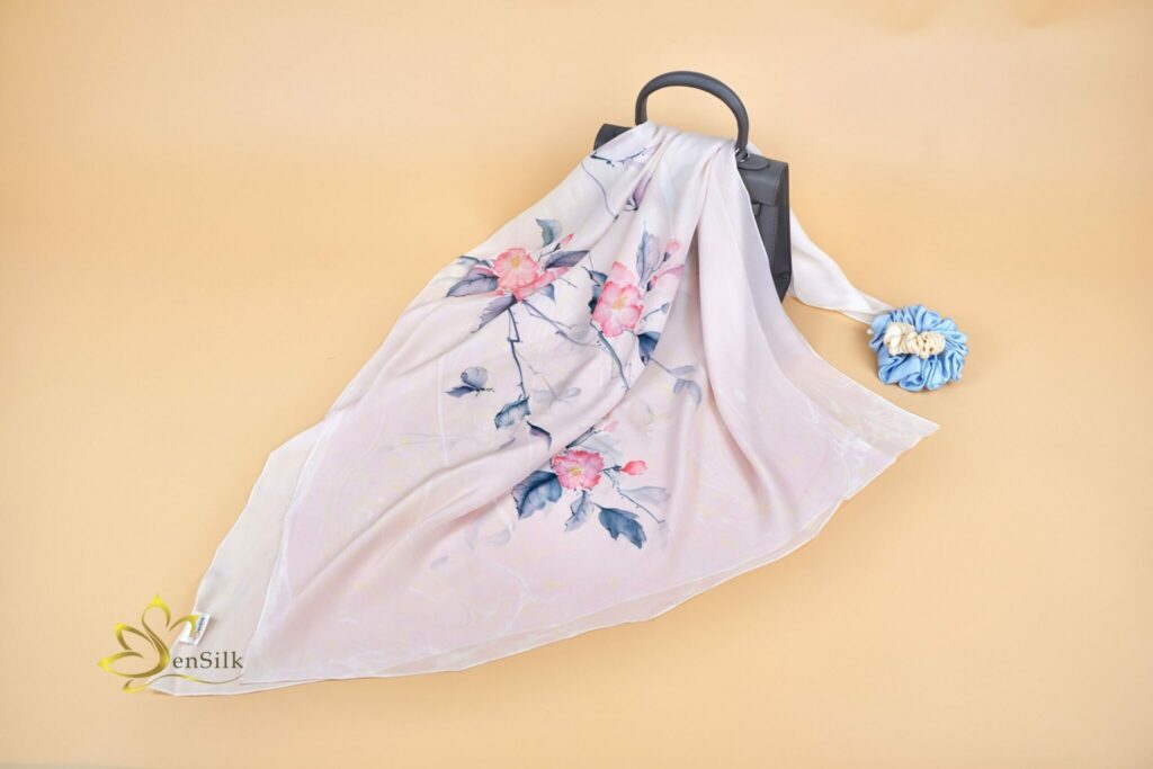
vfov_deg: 38.9
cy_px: 384
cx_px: 576
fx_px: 1089
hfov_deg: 55.8
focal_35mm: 34
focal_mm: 34
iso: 400
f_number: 4
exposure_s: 1/400
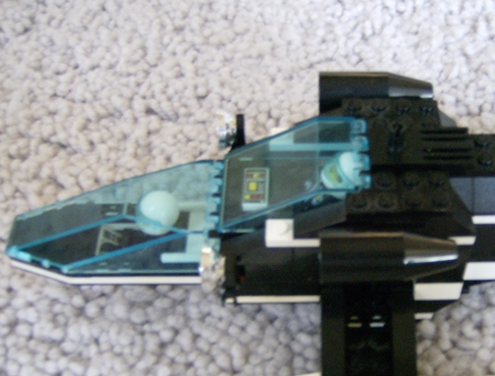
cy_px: 242
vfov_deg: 29.2
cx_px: 332
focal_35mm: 50
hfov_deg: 37.6
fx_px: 718
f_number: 2.8
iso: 200
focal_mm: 6
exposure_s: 1/5.28
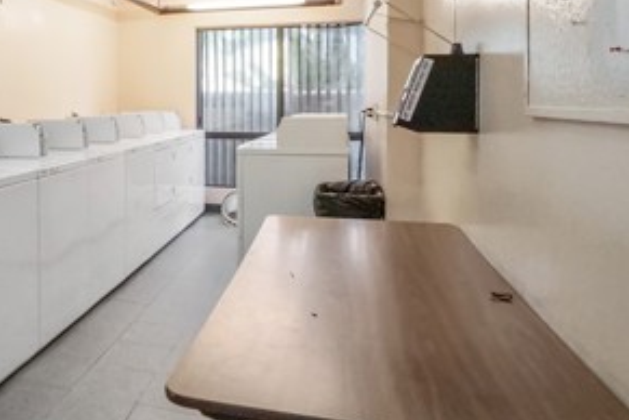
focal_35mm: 33
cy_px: 92
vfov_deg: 38.6
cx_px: 97
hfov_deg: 52.3
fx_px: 577
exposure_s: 1/30
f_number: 10
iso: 3200
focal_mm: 10
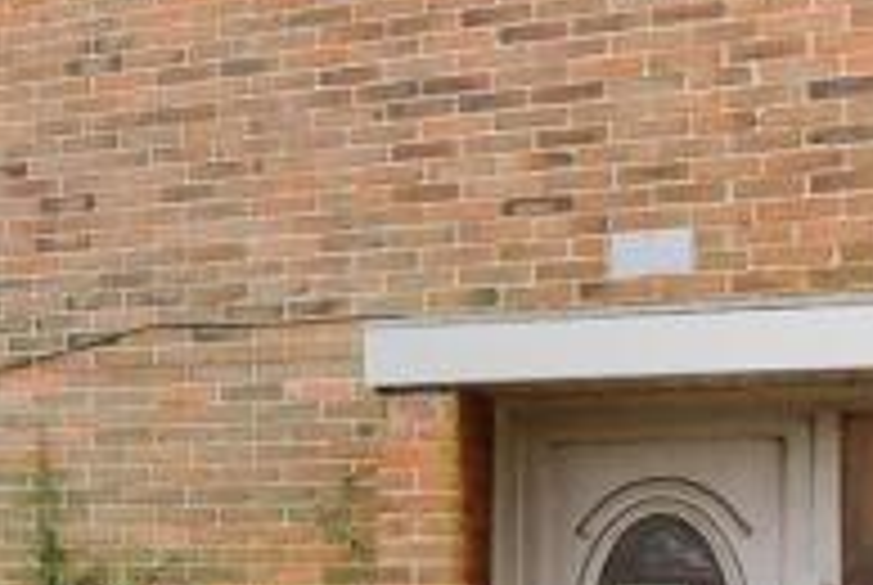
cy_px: 533
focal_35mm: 79
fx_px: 1919
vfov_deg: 17.1
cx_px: -729
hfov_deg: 19.1
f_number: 7.1
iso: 400
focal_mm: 10
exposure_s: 1/50
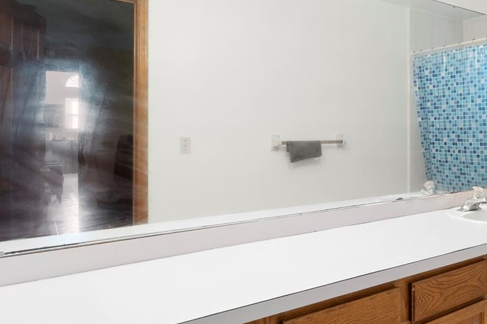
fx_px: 406
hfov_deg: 59.4
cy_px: 153
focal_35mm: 30
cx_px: 351
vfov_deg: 43.6
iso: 100
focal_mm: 10
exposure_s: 3.2
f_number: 8
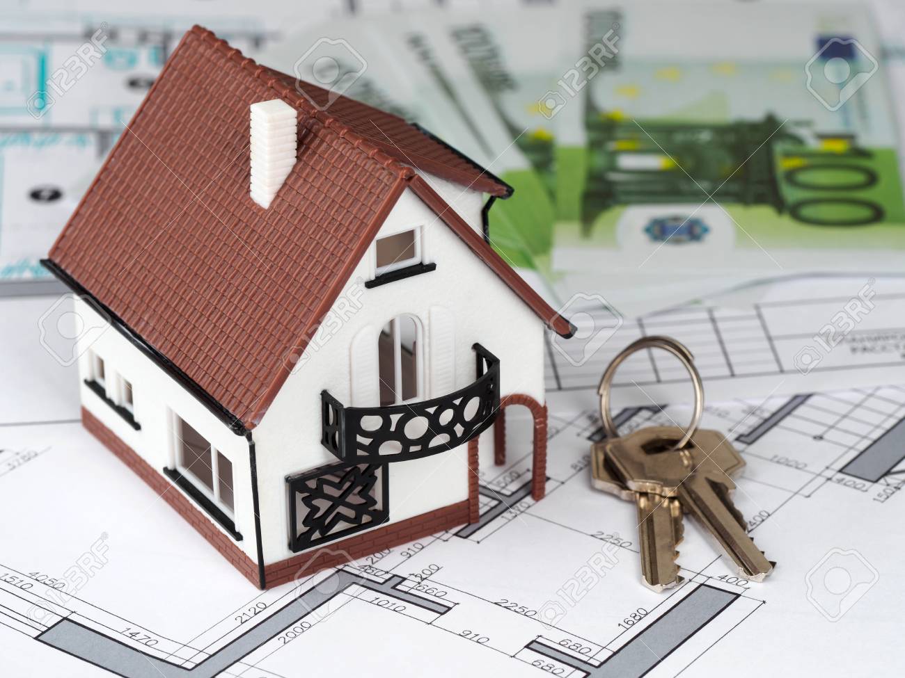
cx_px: 452
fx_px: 3137
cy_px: 339
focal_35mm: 120
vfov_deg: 12.3
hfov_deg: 16.4
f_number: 6.3
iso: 200
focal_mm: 60
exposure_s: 1/160
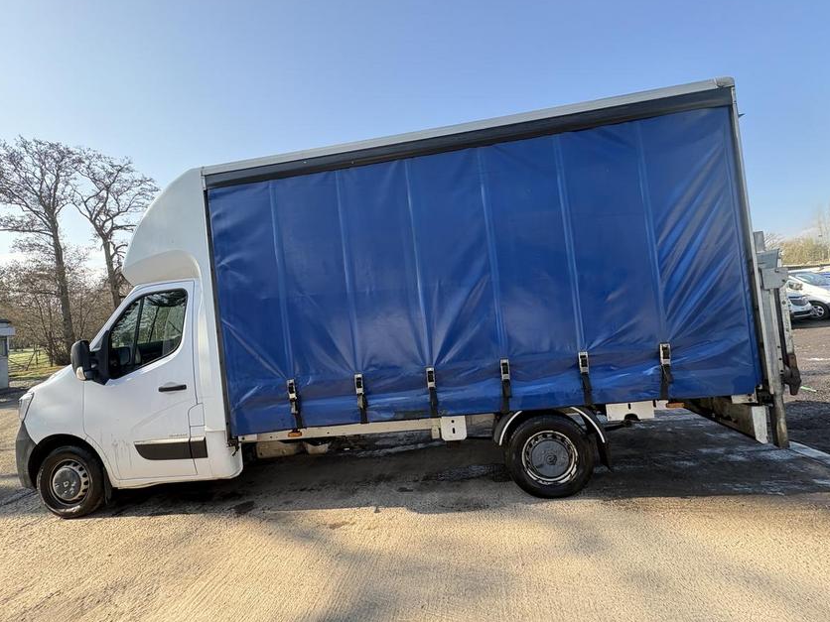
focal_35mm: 15
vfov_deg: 81.7
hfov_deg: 98.2
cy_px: 307
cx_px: 421
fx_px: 360
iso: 64
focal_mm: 2.22
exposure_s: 1/231
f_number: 2.2
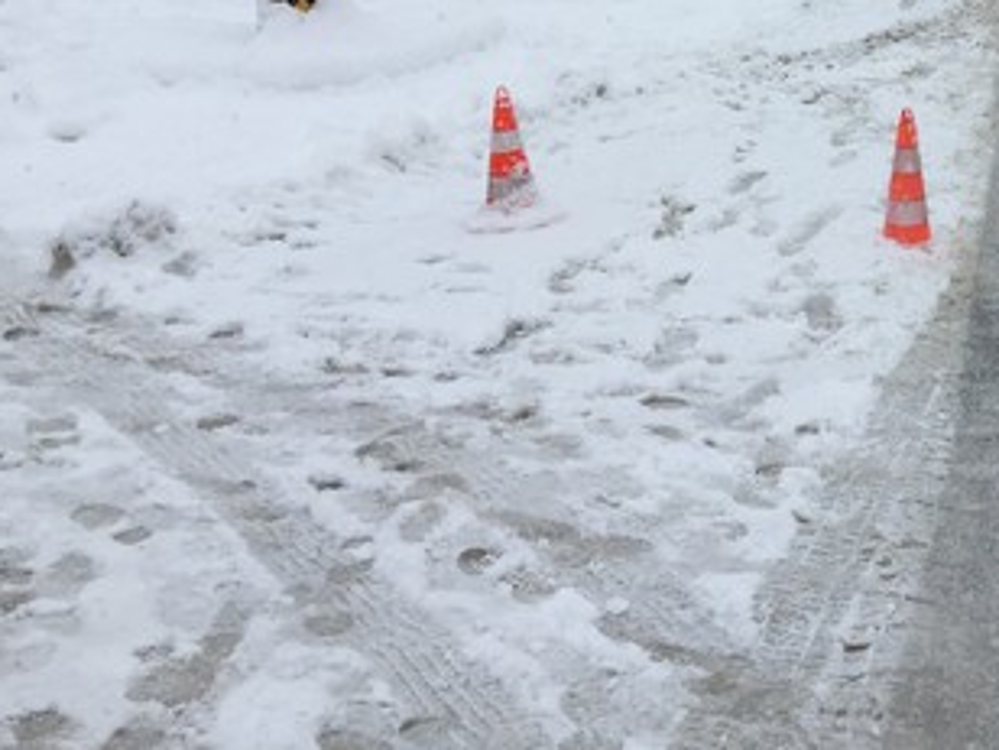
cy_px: -16
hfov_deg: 28.2
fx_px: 1818
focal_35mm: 63
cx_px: 1070
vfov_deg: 22.3
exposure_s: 1/964
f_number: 2.2
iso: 32
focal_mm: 4.15
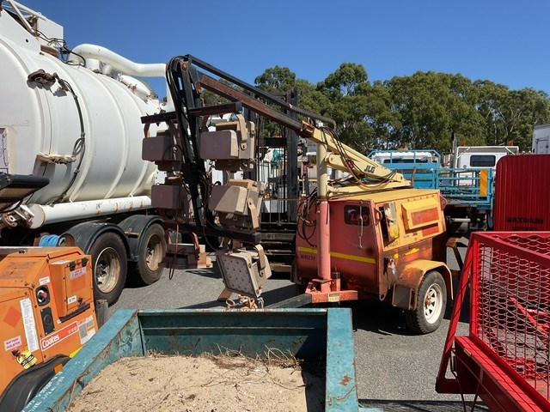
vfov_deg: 48.2
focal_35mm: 29
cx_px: 275
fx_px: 461
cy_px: 206
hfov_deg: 61.7
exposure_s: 1/2320
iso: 16
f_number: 1.8
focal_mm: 3
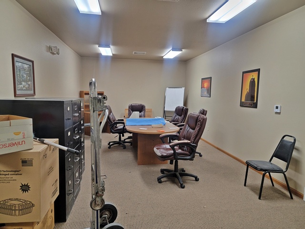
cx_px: 152
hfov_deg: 71.6
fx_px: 211
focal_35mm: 24
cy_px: 114
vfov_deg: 56.8
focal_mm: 6.7
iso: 250
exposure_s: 1/120
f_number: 1.8
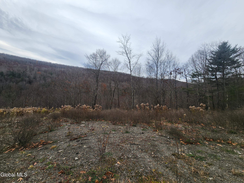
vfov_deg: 89.9
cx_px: 122
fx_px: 92
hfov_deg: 106.2
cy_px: 92
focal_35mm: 13
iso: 50
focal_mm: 2.2
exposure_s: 1/1135
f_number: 2.2
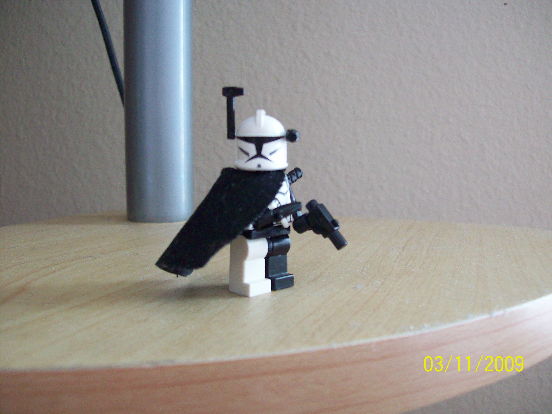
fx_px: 574
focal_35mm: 36
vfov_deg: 39.7
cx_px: 276
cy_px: 207
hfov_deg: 51.4
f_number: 2.7
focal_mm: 6
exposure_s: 1/8
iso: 200
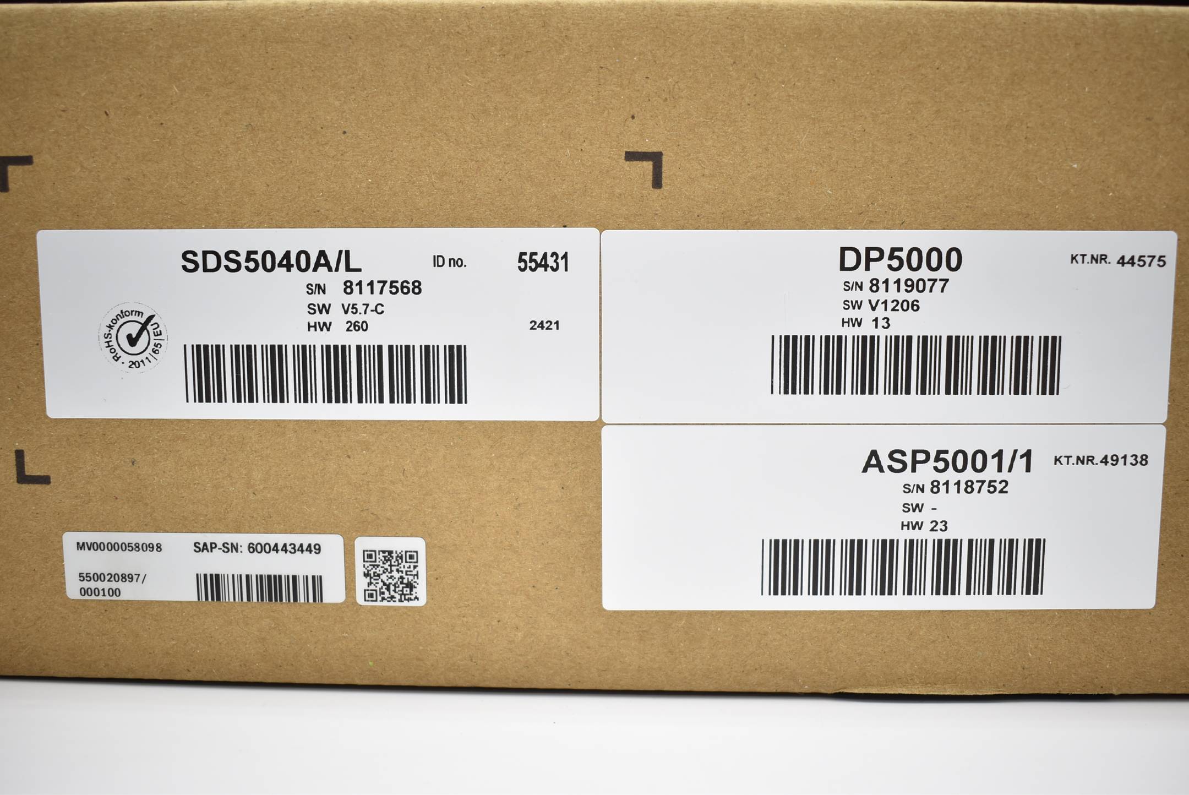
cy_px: 398
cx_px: 594
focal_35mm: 39
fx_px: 1289
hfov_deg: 49.5
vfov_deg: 34.3
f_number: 4
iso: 200
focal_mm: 26
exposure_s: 1/40
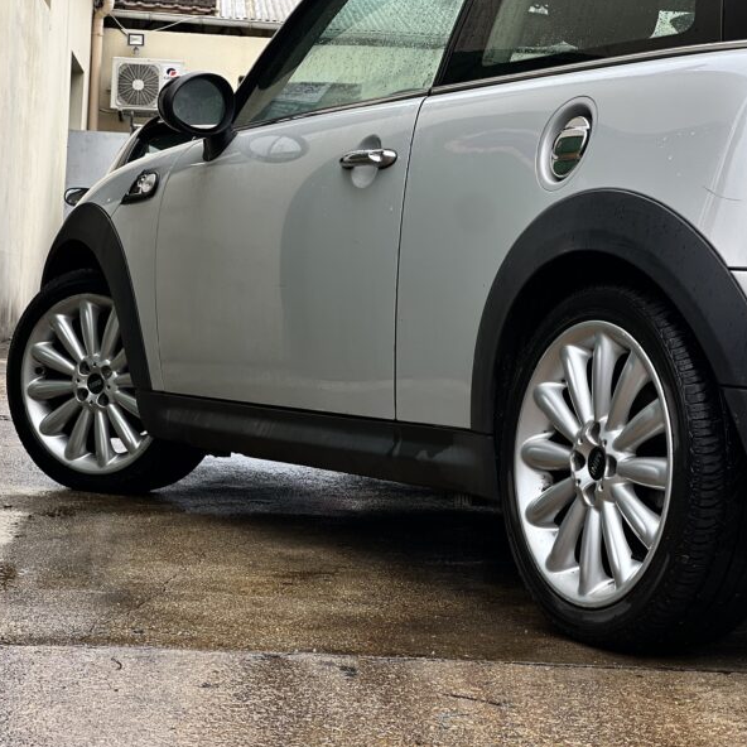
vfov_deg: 18.9
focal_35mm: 92
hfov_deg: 18.9
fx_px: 2246
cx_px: 332
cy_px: 375
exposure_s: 1/192
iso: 25
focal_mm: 9
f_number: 2.8
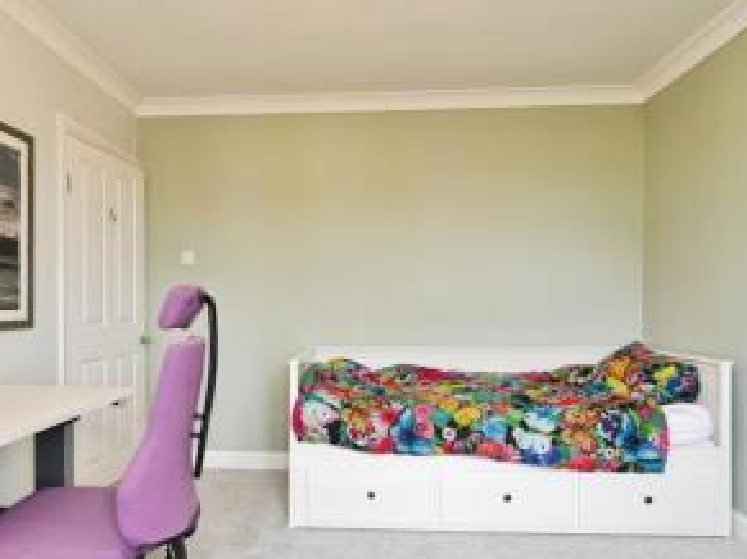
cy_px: 319
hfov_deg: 76.2
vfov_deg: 60.8
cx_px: 339
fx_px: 475
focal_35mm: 22
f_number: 4
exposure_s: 1/60
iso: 400
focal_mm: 14
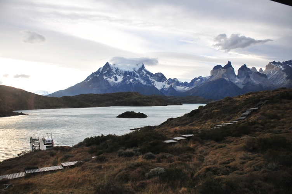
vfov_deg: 47.8
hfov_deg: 67.4
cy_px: 97
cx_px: 146
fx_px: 219
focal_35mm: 27
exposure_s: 1/2000
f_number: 4.5
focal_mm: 18
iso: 800
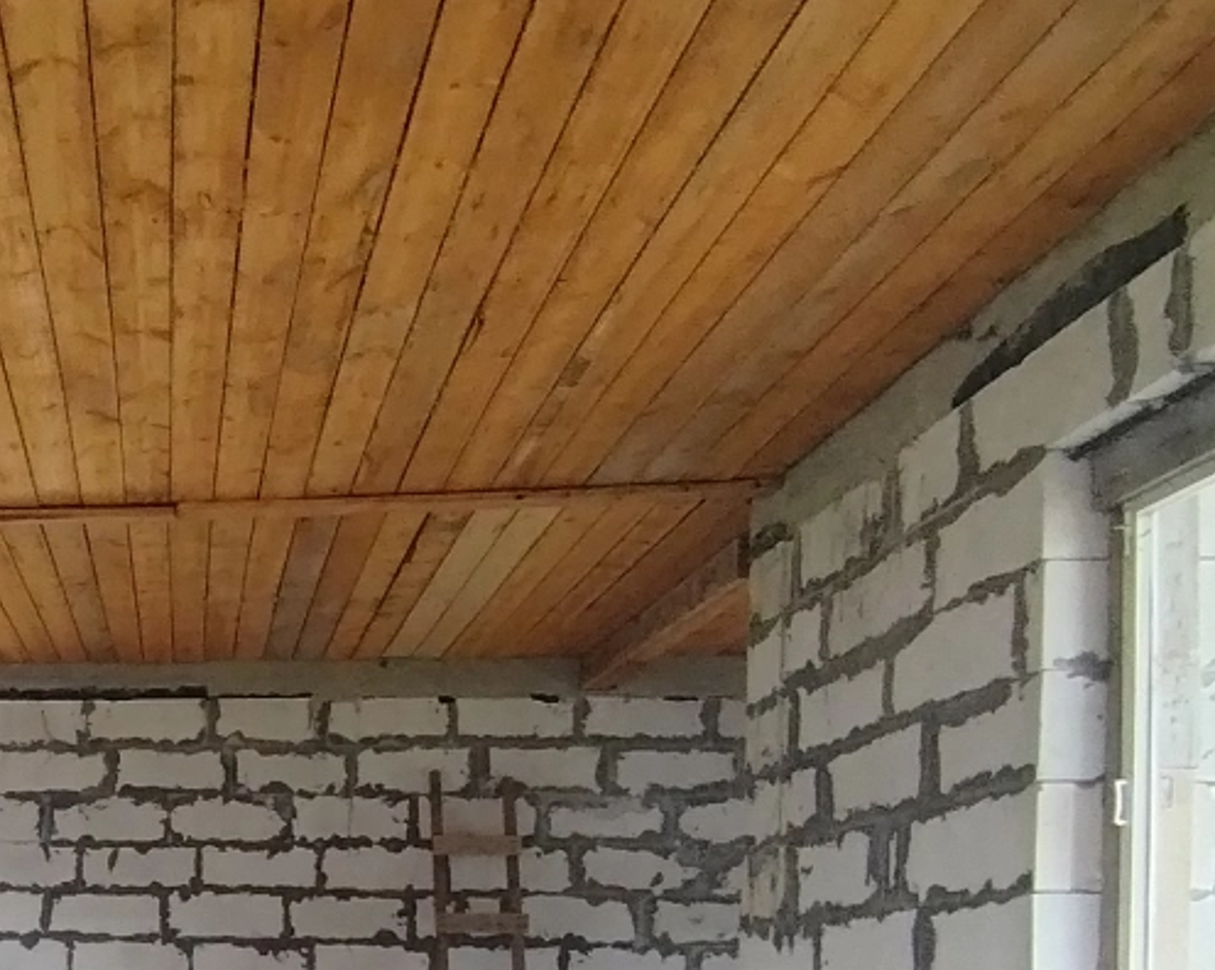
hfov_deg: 38.4
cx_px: -32
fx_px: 1509
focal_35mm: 42
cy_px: 1030
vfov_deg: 32.0
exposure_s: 1/60
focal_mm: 1.42
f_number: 2.2
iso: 130
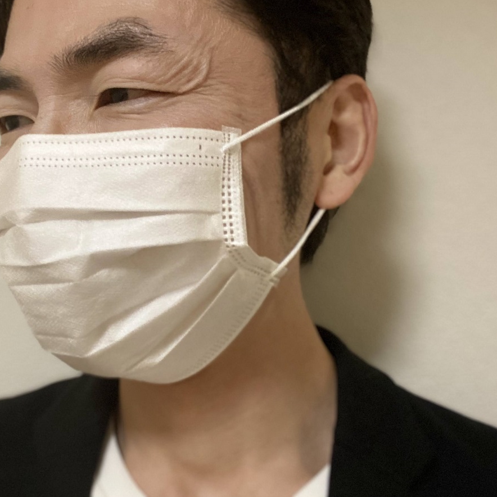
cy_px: 245
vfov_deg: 46.0
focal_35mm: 36
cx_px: 181
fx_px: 585
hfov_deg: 45.6
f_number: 2.2
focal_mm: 2.71
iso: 250
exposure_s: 1/50
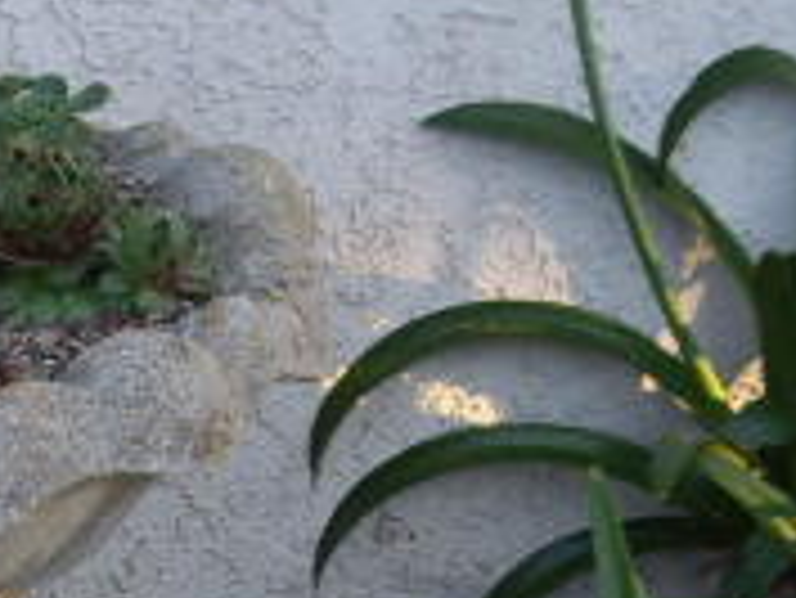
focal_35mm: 172
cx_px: -22
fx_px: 3958
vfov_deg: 8.6
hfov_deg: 11.4
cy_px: 643
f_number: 2.8
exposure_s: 1/60
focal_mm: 7.9
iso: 100
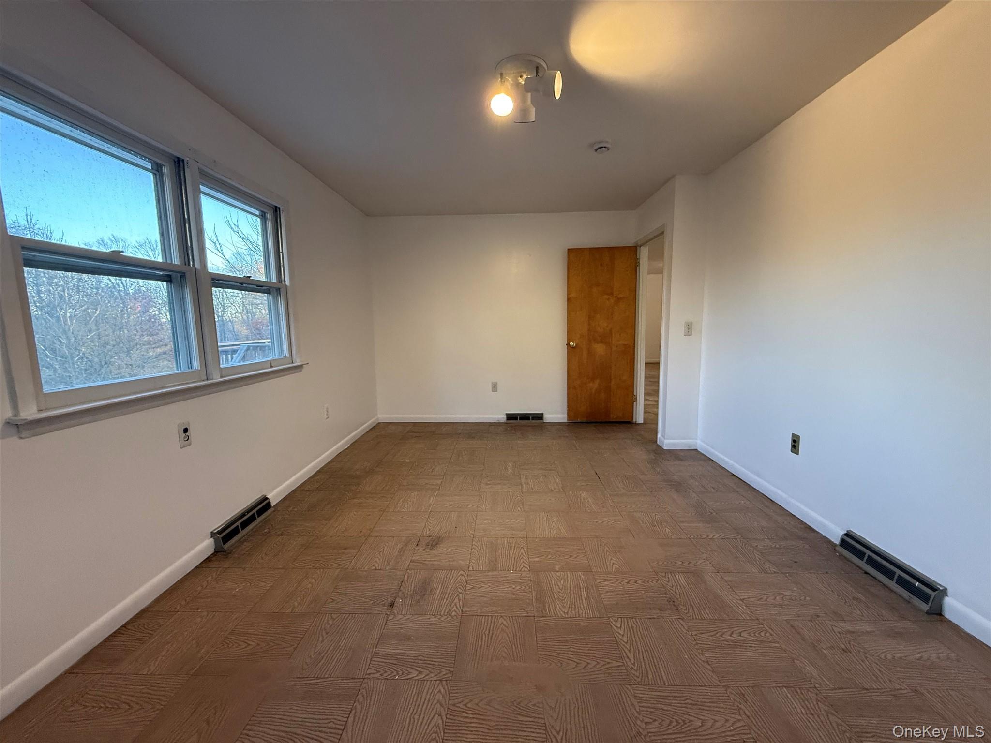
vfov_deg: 85.7
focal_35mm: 14
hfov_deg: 102.1
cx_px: 496
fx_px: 401
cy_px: 372
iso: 320
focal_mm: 2.22
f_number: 2.2
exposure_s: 1/120
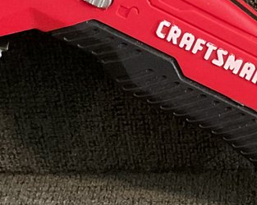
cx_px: 345
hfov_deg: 13.5
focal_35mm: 137
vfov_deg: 11.0
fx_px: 1041
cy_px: 258
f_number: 1.8
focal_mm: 3
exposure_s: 1/30
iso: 500
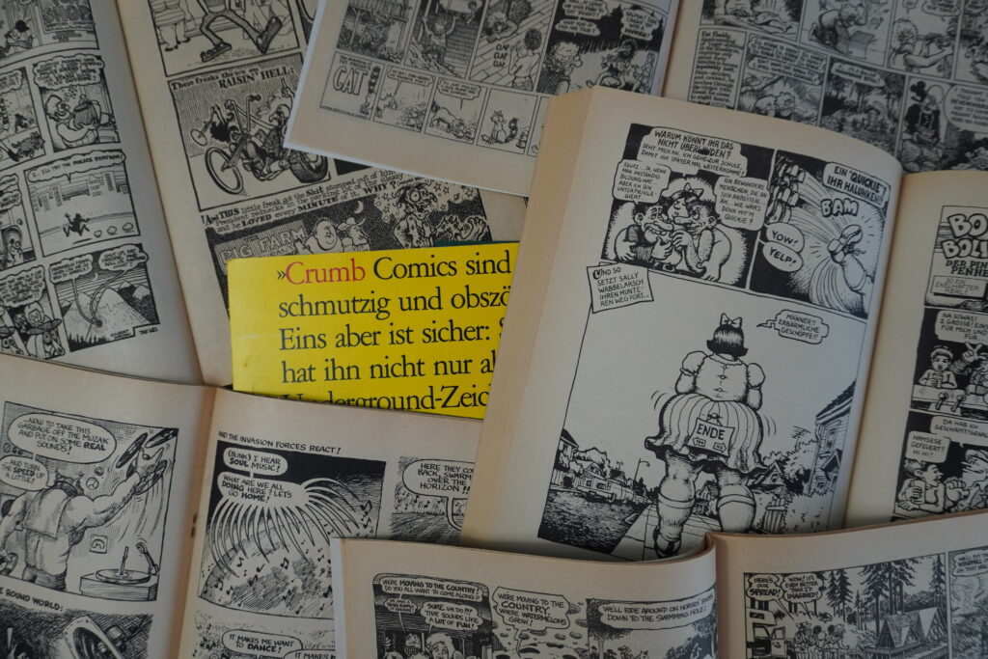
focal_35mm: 24
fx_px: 659
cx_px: 494
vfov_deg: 53.1
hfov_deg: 73.7
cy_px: 330
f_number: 4
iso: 250
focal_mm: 16
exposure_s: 1/160
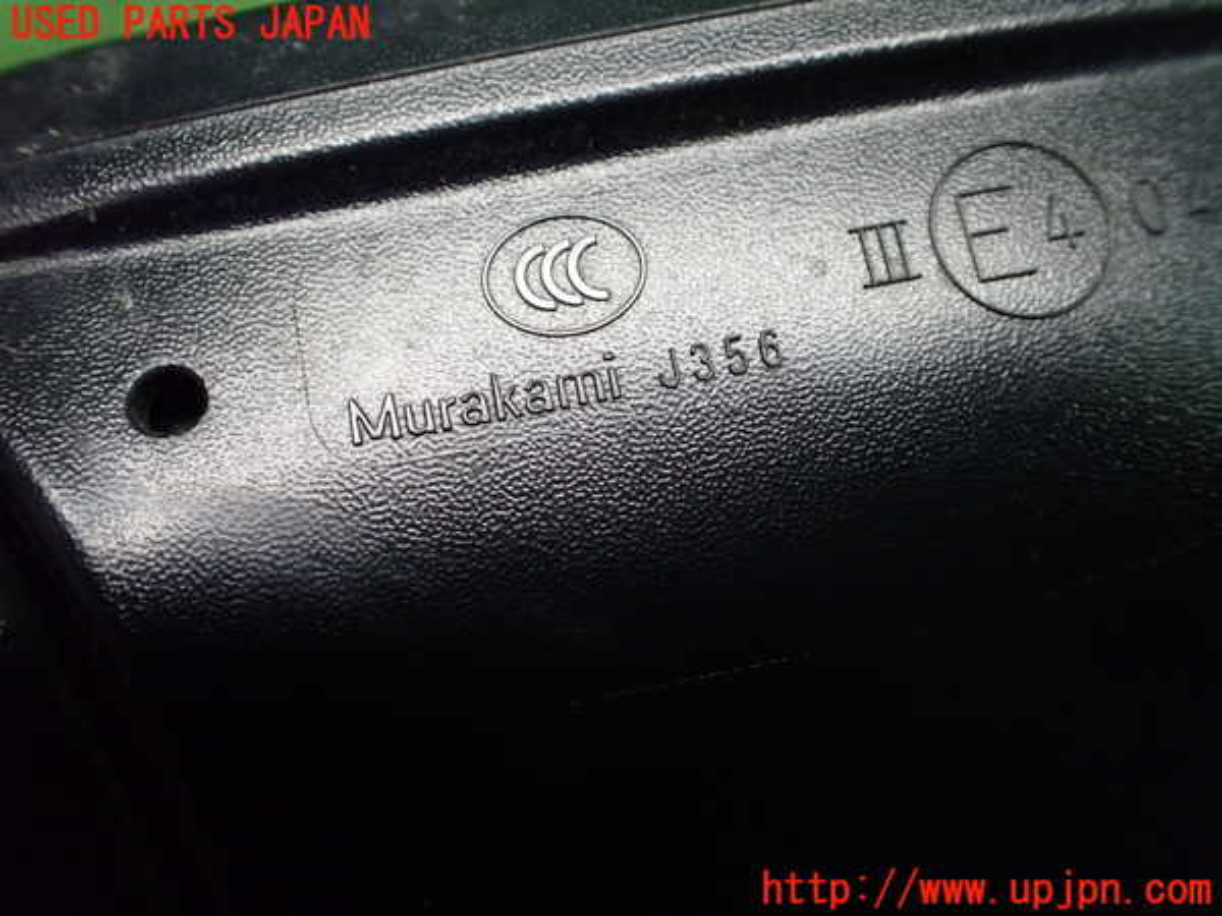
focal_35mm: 30
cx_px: 611
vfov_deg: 46.8
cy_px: 458
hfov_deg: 60.0
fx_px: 1059
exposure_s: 1/125
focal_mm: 5.4
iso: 800
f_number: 2.3
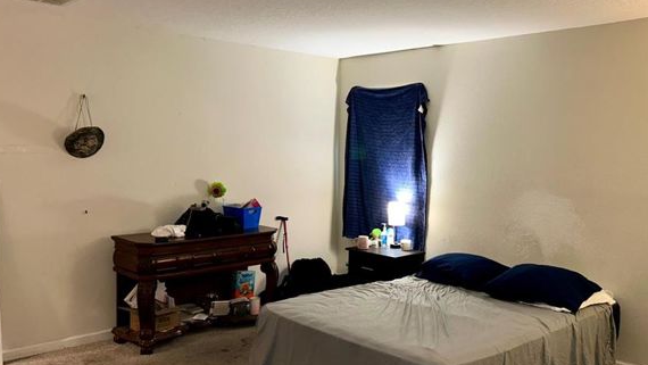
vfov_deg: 33.7
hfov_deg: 56.2
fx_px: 602
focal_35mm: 35
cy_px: 180
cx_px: 386
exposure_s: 1/15
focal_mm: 5.7
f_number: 1.5
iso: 80
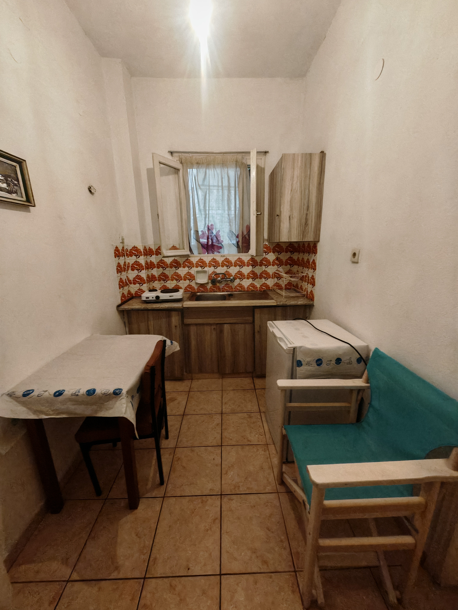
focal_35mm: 13
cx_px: 229
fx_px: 229
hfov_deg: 89.9
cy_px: 305
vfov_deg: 106.2
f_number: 2
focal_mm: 1.82
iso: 1165
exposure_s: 1/33.3
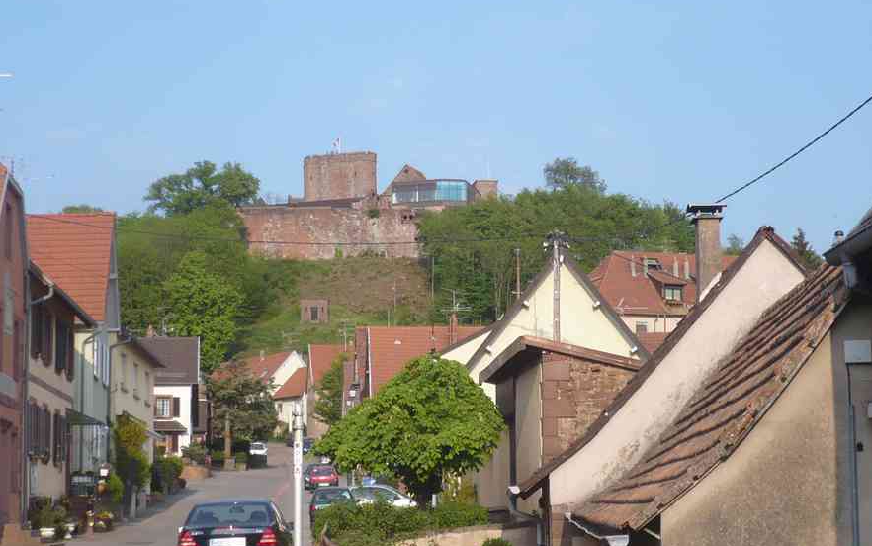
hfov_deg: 25.8
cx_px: 438
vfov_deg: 16.3
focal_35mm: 80
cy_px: 318
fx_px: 1902
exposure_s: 1/800
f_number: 3.4
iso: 100
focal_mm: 8.3
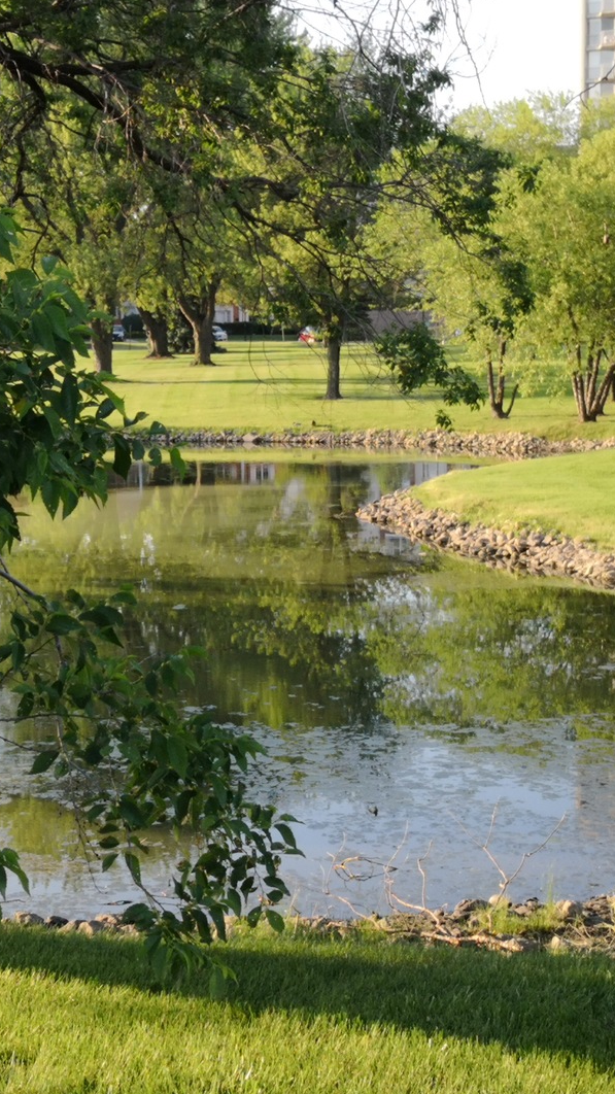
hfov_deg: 18.5
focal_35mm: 65
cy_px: 552
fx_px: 1885
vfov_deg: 32.4
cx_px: 215
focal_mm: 3.95
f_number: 1.6
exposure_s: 1/425
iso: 50
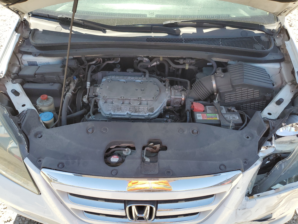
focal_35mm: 26
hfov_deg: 67.3
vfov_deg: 53.1
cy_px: 112
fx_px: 224
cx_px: 149
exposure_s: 1/714
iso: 50
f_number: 1.5
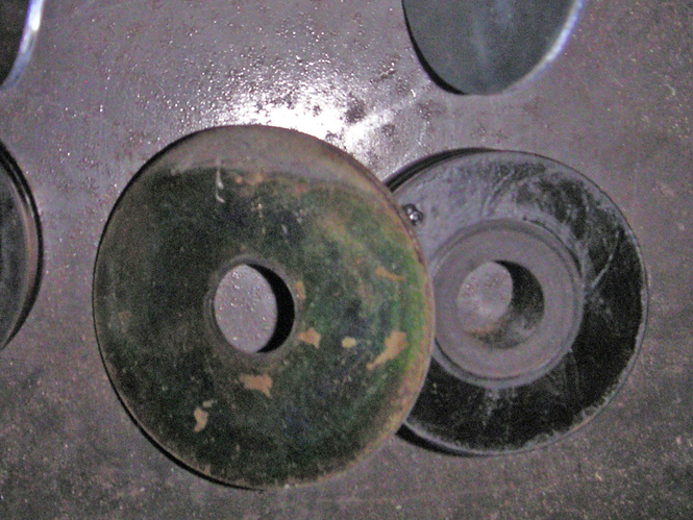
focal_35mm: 57
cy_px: 135
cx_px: 240
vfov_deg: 25.4
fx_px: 1141
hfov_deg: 33.5
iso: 160
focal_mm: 5.7
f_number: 6.7
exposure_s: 1/45
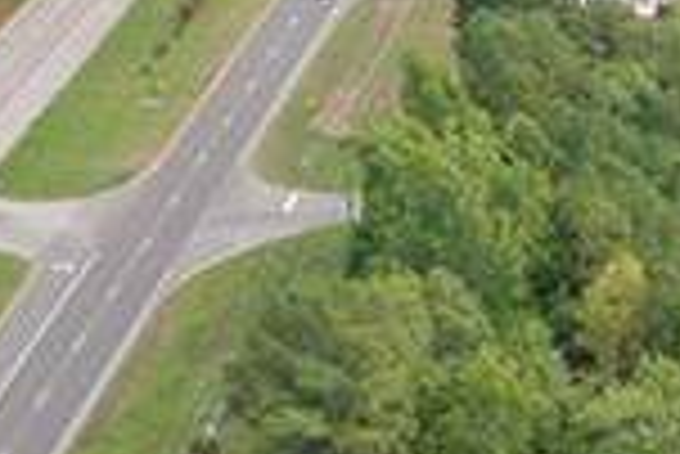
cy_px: 405
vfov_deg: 7.2
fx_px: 3592
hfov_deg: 10.3
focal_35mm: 190
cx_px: 1166
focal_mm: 10.26
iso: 100
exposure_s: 1/100
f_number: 4
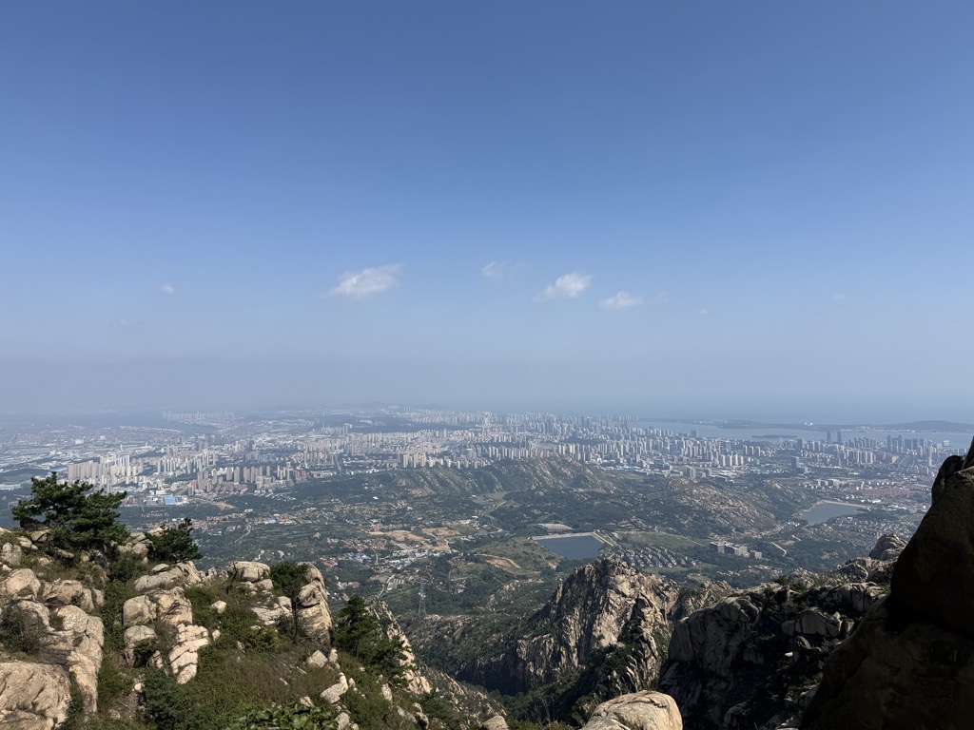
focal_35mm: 24
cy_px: 365
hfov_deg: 71.6
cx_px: 487
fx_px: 675
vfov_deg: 56.8
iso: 80
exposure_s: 1/6711
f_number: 1.78
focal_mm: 6.76
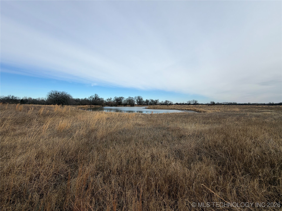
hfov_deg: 102.1
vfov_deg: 85.7
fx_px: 114
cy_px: 106
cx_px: 141
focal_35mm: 14
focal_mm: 2.22
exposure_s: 1/841
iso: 20
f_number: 2.2
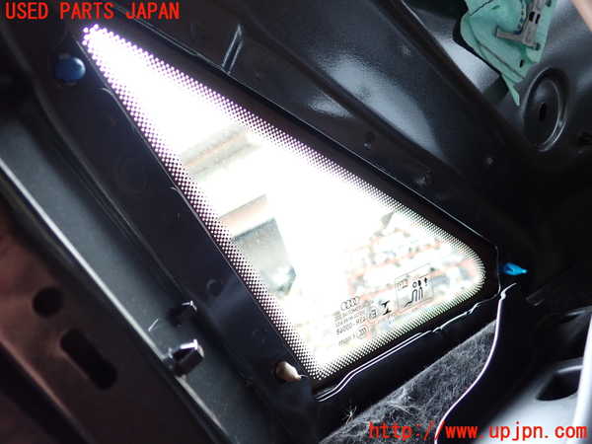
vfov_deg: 46.8
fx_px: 513
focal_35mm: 30
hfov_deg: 60.0
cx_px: 296
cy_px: 222
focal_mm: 5.4
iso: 200
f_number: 2.3
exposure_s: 1/40
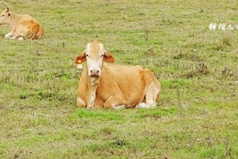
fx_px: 1276
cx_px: 102
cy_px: 22
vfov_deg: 7.1
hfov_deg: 10.7
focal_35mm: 193
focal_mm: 38.86
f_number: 4
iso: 125
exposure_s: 1/400
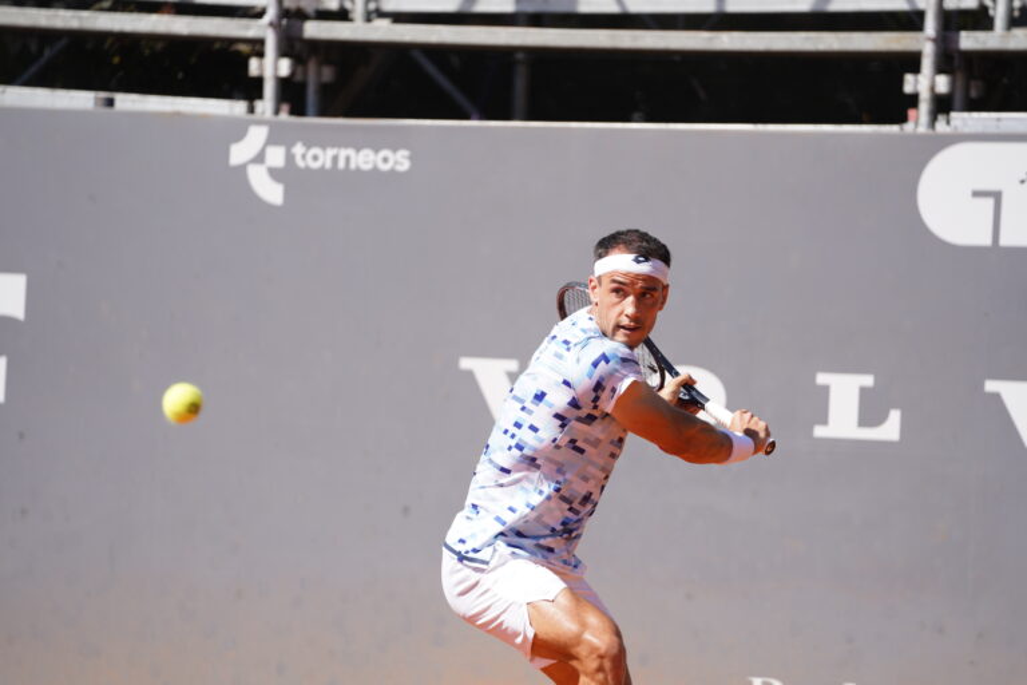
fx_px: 5705
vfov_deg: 6.9
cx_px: 514
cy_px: 342
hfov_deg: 10.3
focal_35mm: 200
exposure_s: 1/2500
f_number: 2.8
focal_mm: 200
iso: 200
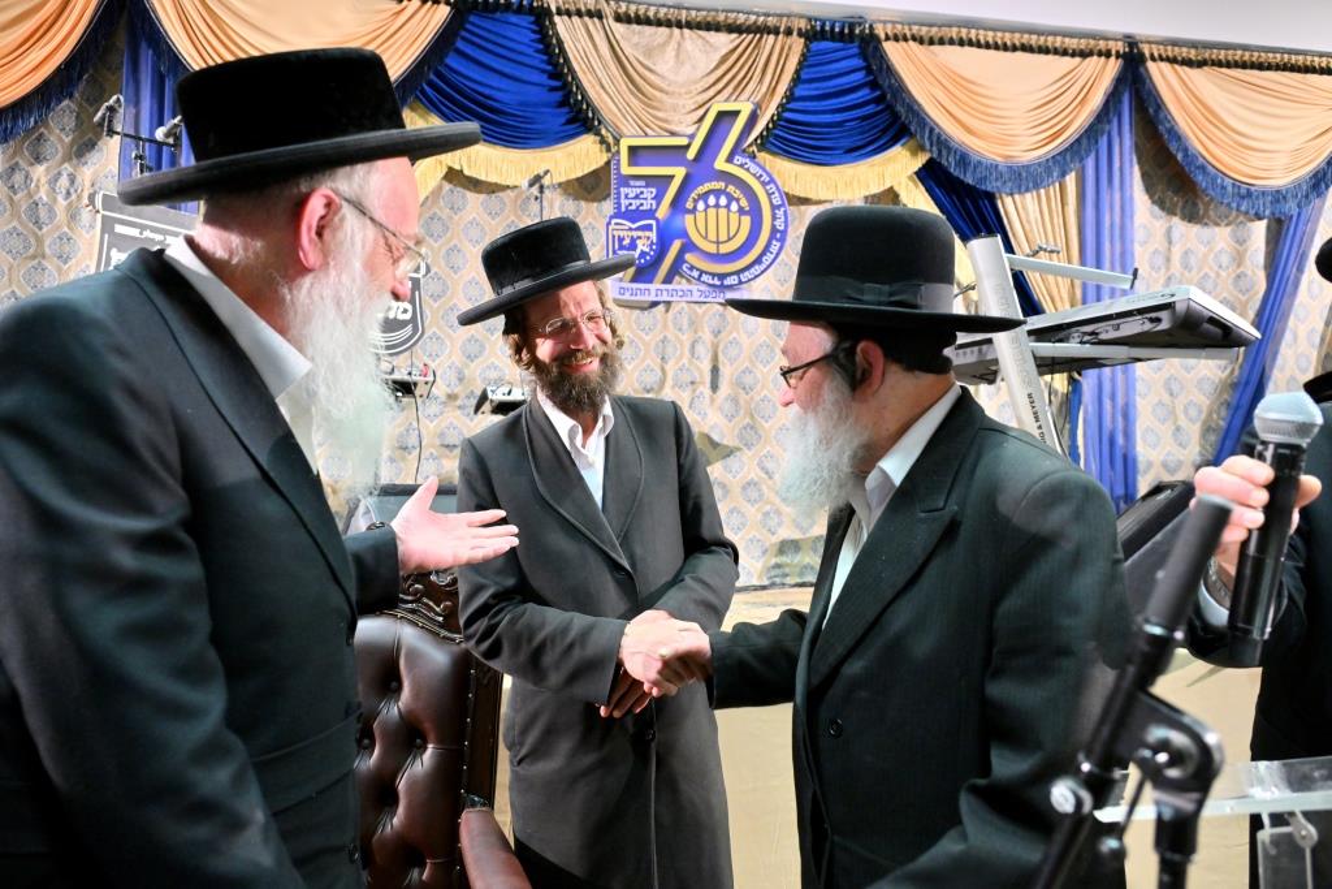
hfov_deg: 73.7
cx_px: 666
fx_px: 888
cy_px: 444
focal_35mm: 24
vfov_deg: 53.1
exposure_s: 1/200
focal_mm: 24
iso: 2500
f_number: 4
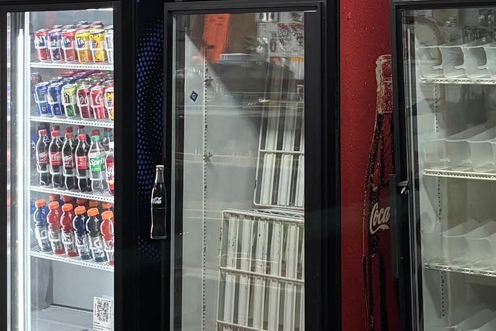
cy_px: -57
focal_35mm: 97
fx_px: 1337
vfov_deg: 13.7
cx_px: 326
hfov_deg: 21.0
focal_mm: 5.96
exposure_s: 1/60
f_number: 1.6
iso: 160
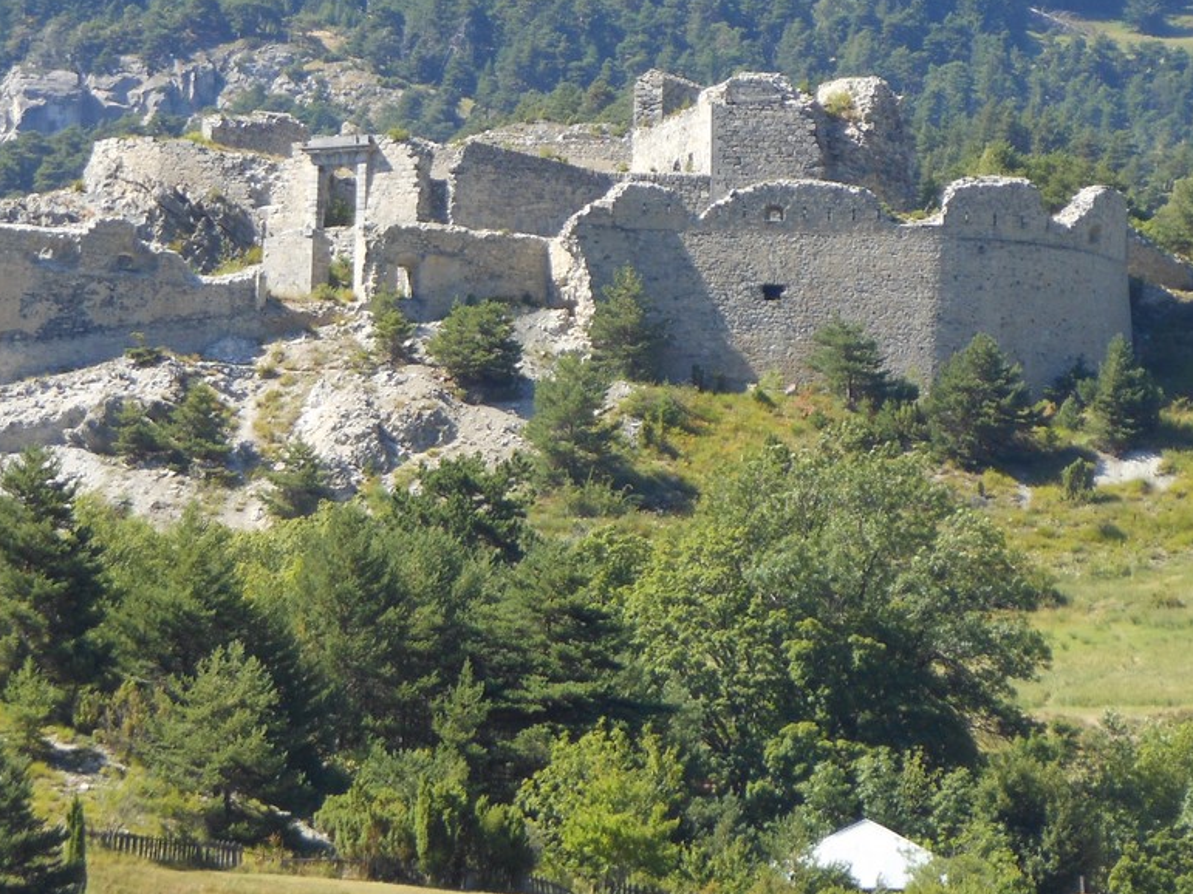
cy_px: 263
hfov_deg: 5.4
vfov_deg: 4.0
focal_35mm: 368
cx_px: 404
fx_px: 12681
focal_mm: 39.1
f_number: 5.8
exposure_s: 1/125
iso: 80
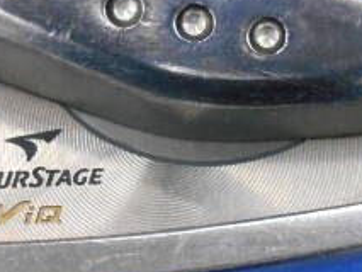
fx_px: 1224
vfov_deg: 12.7
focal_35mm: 117
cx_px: 195
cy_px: 178
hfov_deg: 16.8
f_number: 3.9
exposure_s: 1/80
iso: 800
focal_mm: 6.7
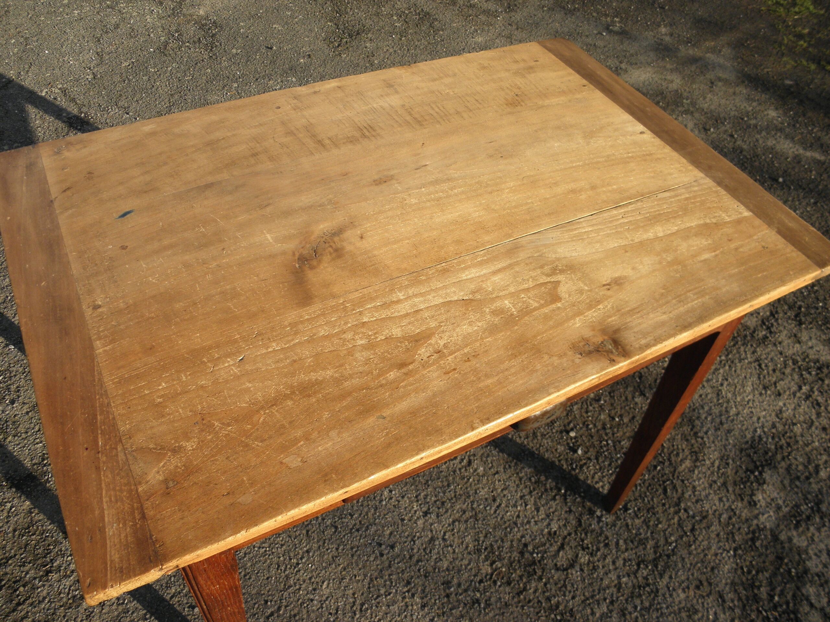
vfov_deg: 49.7
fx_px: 671
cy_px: 311
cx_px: 415
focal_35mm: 28
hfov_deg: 63.4
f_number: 3.5
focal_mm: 5
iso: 100
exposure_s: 1/500
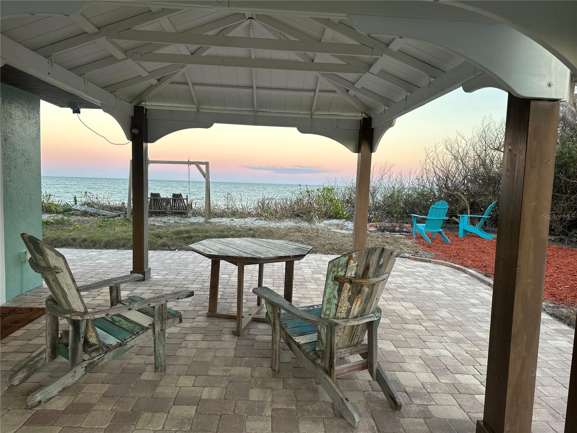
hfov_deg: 71.6
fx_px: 400
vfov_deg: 56.8
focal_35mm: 24
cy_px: 216
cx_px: 288
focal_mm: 6.86
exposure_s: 1/120
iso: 80
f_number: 1.78
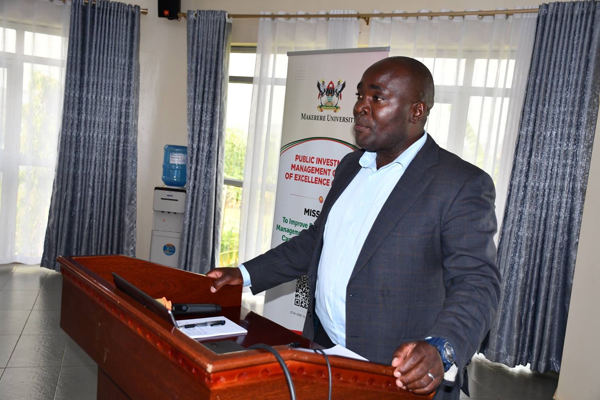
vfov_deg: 36.9
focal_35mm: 36
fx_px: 600
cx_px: 300
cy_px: 200
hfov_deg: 53.1
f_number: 3.8
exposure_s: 1/60
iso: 400
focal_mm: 24
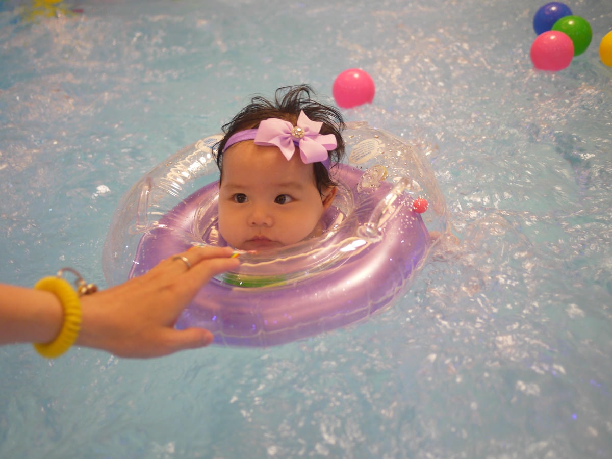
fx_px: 707
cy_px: 230
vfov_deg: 36.0
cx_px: 306
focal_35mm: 40
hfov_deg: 46.8
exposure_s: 1/100
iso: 400
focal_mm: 20
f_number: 1.7
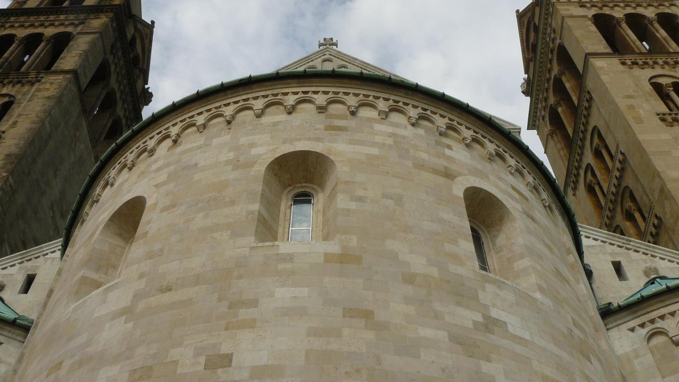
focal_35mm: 40
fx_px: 720
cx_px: 336
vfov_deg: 29.7
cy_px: 156
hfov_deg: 50.5
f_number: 7.1
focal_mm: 6
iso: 100
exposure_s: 1/500
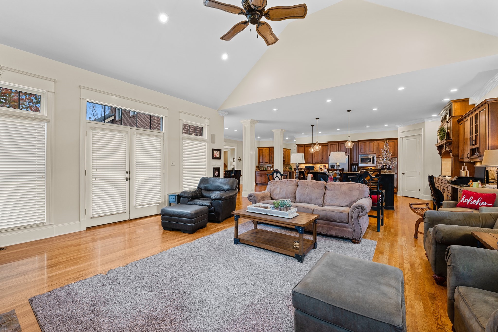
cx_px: 249
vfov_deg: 77.3
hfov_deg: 100.4
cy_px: 166
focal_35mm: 15
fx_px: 208
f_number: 7.1
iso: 400
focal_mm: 15
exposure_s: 1/6
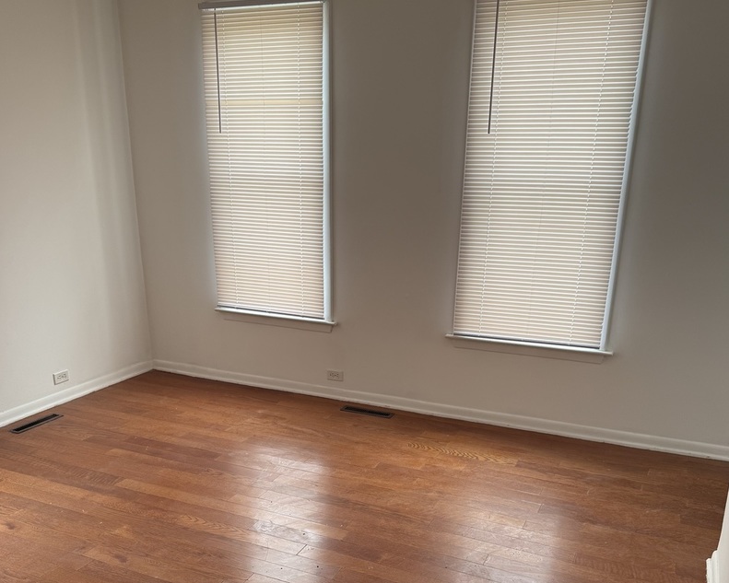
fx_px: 691
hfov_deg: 55.7
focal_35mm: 32
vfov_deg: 44.8
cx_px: 359
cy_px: 409
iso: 125
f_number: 1.78
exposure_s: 1/121
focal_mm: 6.76
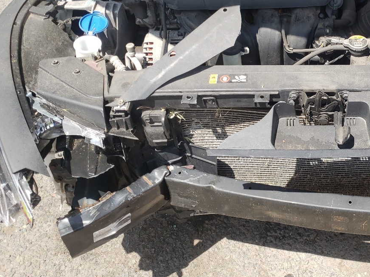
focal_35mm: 48
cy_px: 54
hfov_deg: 37.9
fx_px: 513
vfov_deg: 29.5
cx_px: 306
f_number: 1.5
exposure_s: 1/1250
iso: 50
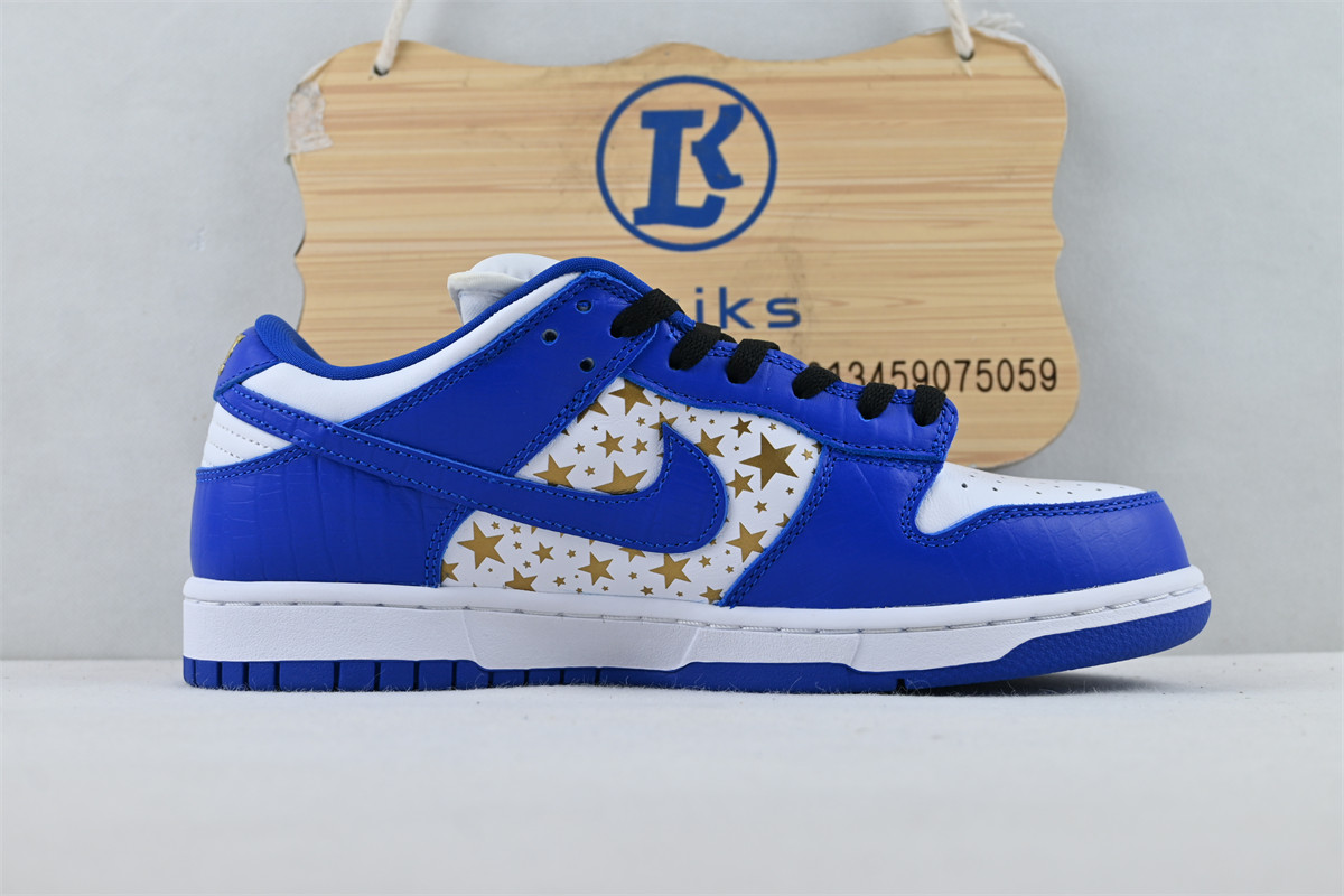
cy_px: 448
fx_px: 1680
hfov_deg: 43.6
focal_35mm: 45
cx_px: 672
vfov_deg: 29.9
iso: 100
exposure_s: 1/80
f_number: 4.8
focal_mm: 30
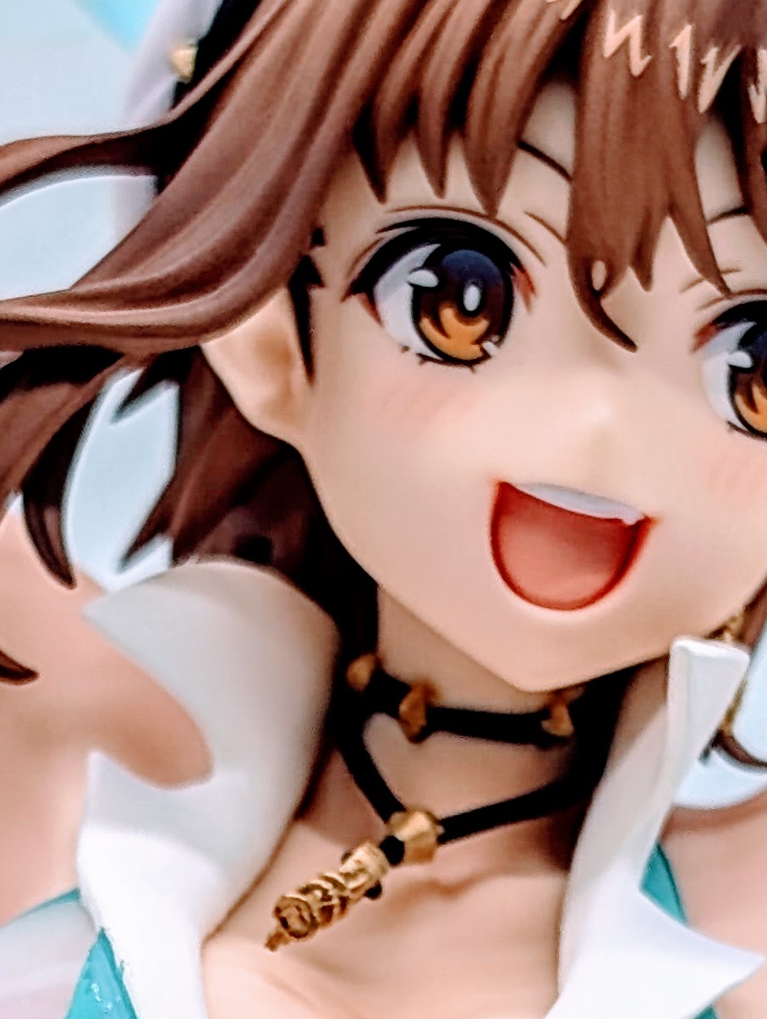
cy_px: 983
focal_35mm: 166
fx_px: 4890
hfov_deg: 9.0
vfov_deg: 11.8
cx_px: 381
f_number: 1.68
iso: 22
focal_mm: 6.9
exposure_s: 1/49.9
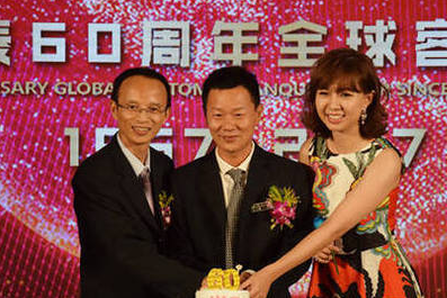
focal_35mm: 224
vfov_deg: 6.1
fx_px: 2780
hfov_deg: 9.2
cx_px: 249
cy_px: 193
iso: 800
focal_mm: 95
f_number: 5.3
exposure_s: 1/250
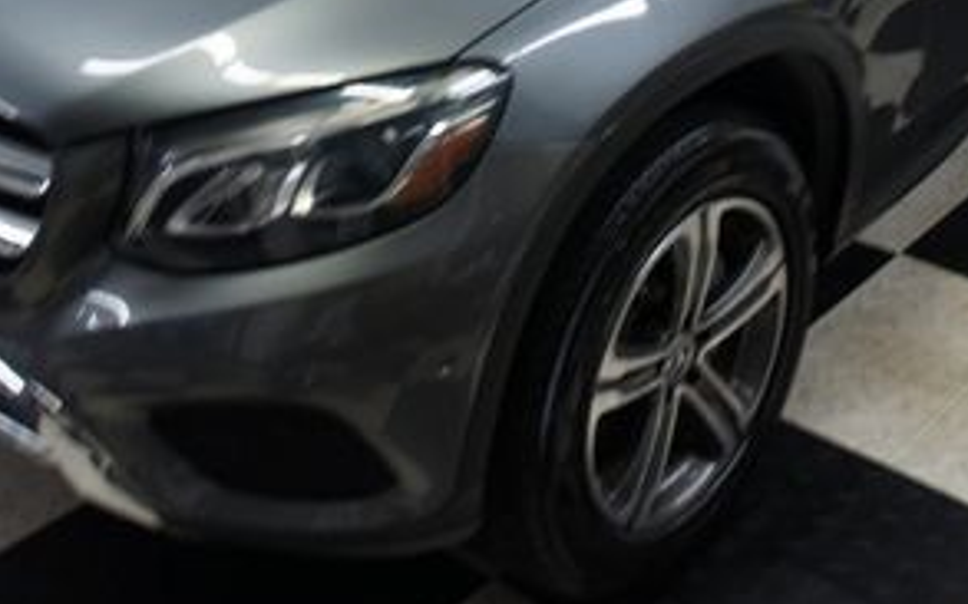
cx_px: 469
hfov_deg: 34.0
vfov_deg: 20.8
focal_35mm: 60
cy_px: -23
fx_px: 1583
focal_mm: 18
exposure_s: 1/30
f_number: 3.5
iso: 200
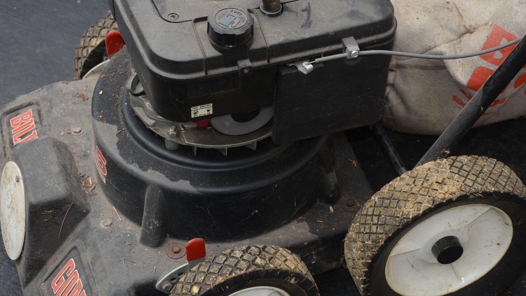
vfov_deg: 12.6
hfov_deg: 22.2
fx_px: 1339
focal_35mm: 96
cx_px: 255
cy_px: 125
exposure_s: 1/125
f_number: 5
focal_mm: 50
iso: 250
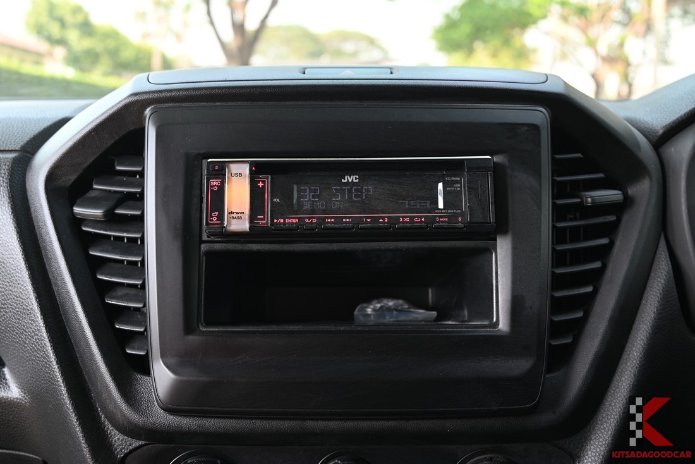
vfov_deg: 39.4
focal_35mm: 34
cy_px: 232
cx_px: 348
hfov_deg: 56.5
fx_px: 647
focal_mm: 33.5
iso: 140
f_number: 5.6
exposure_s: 1/30
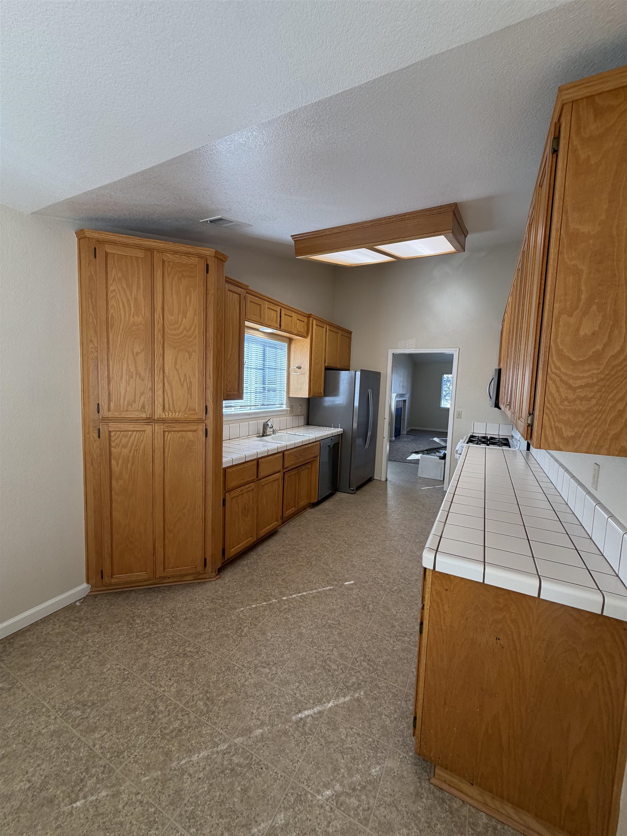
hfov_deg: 85.7
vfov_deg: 102.1
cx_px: 314
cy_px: 418
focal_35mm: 14
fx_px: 338
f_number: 2.2
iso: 125
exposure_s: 1/120
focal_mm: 2.22
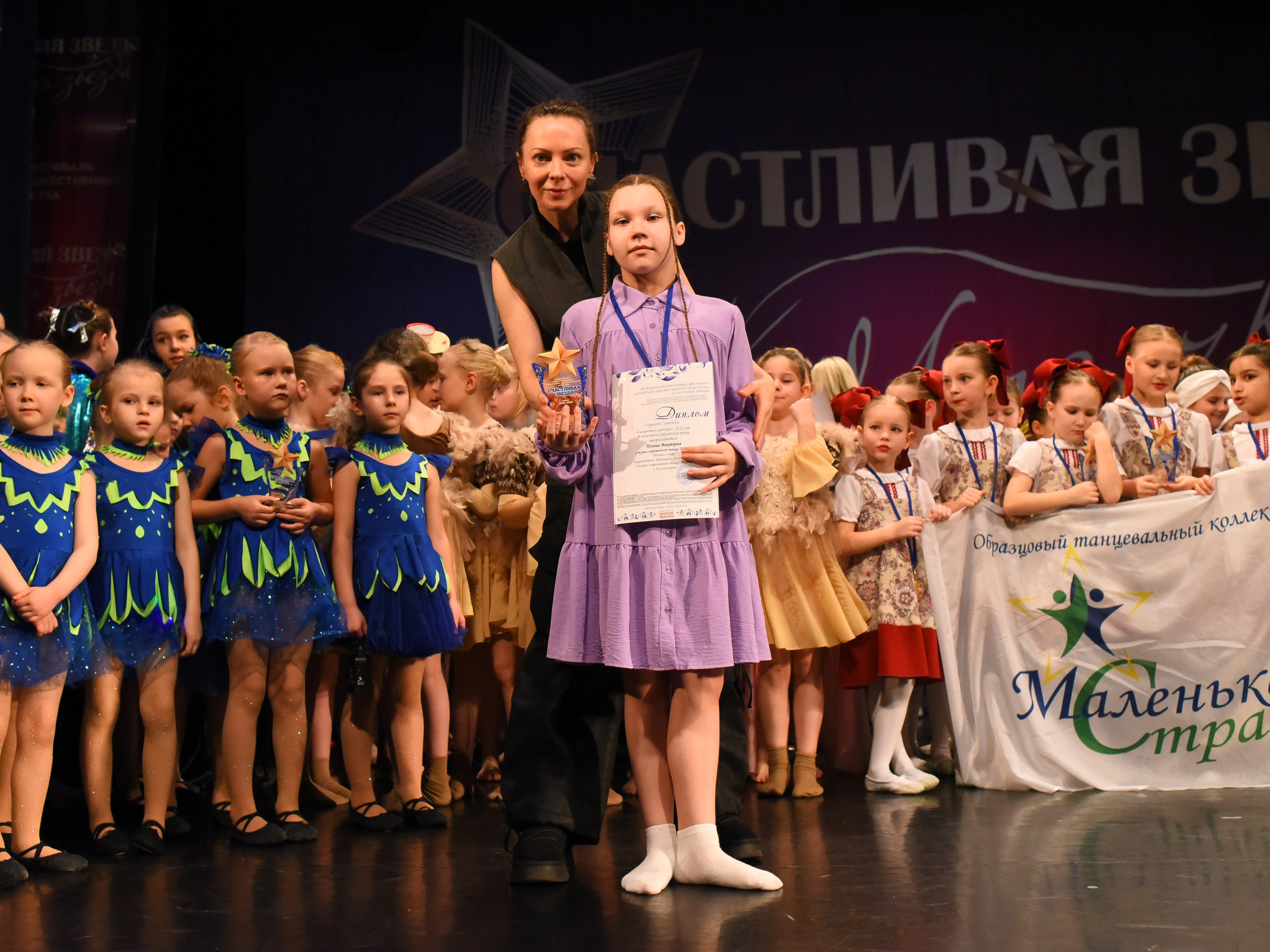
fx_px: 1394
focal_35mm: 38
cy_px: 476
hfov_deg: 49.0
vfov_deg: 37.7
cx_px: 597
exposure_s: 1/320
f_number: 6.3
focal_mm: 35
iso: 5000
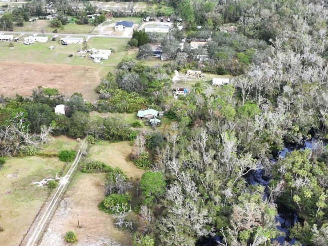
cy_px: 214
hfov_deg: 36.6
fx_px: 493
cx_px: 124
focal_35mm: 52
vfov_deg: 27.2
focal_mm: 12.29
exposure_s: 1/160
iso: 200
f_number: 3.5
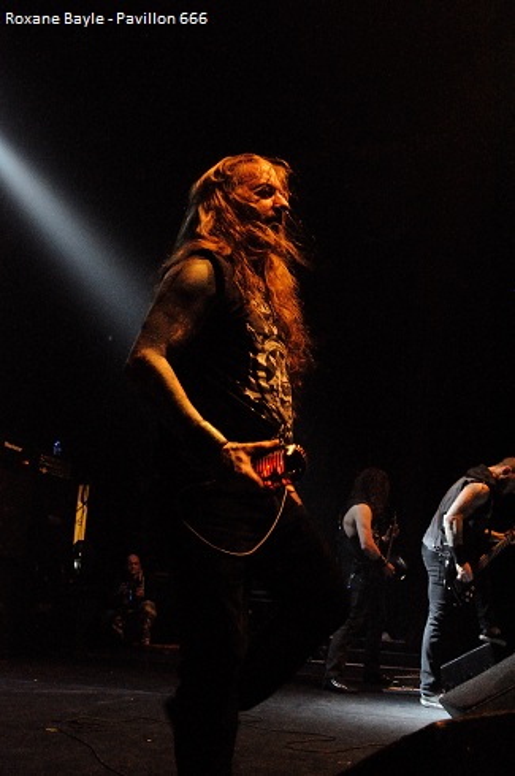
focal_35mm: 38
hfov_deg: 35.4
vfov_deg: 51.4
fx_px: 807
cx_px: 258
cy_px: 388
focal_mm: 25
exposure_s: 1/60
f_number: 4
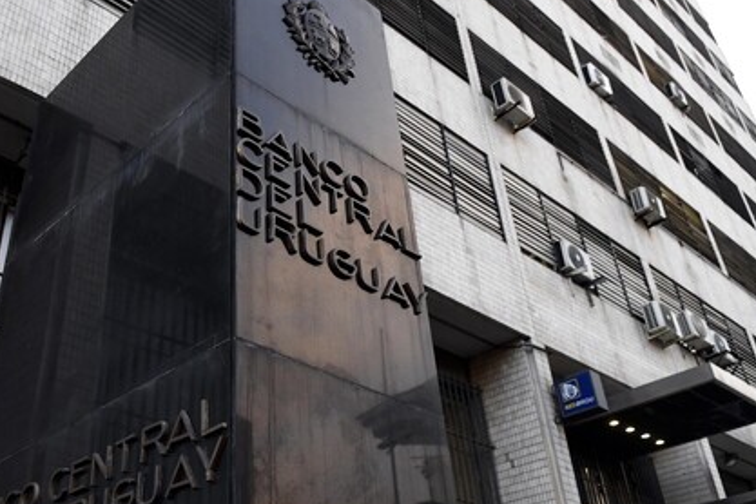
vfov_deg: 36.1
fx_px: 771
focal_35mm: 37
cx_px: 243
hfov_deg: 51.1
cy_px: 219
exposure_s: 1/160
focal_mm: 17
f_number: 4
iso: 2000
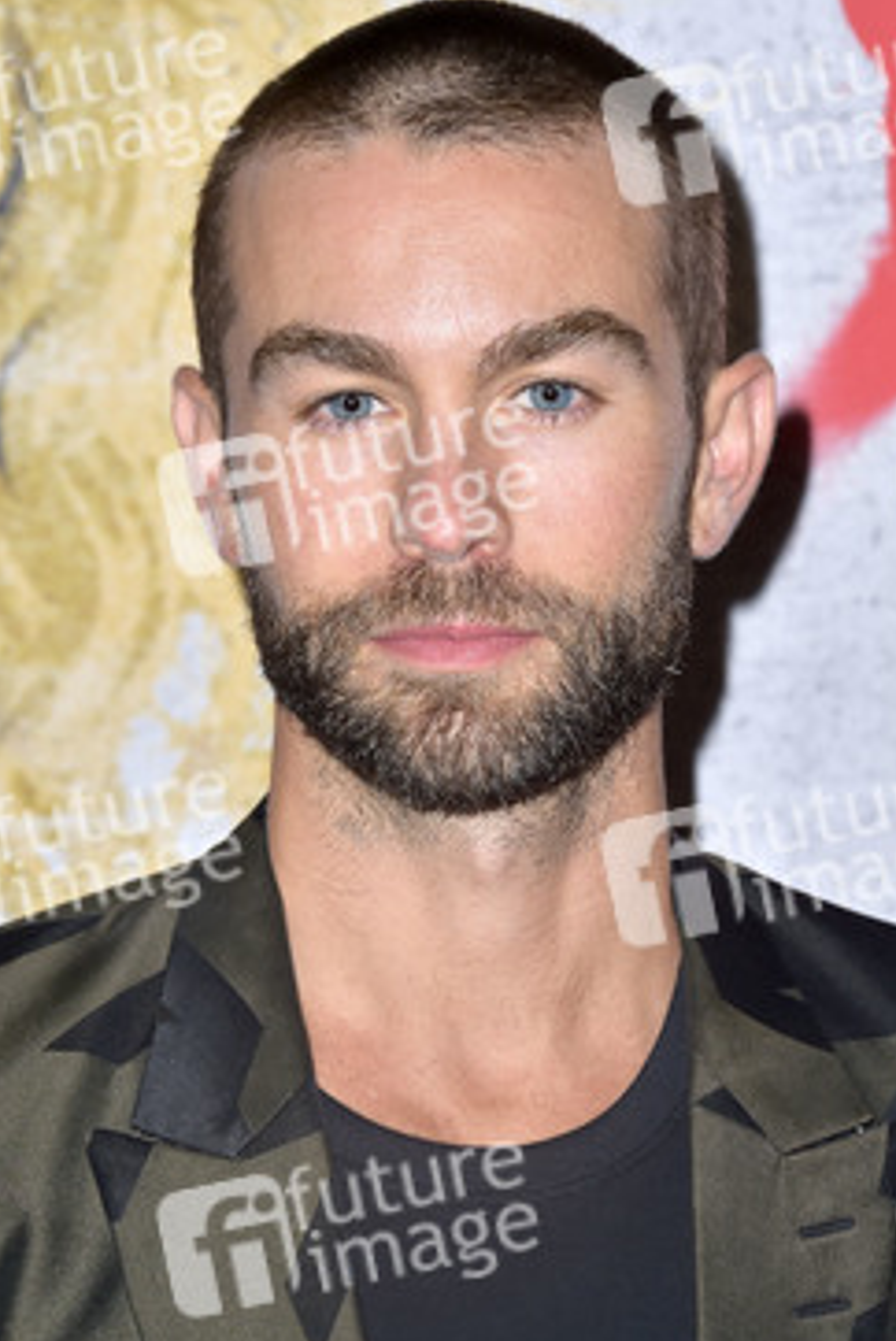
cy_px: 674
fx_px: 5552
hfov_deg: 9.2
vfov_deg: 13.8
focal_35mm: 149
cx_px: 457
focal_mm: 135
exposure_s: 1/250
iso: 320
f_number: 7.1
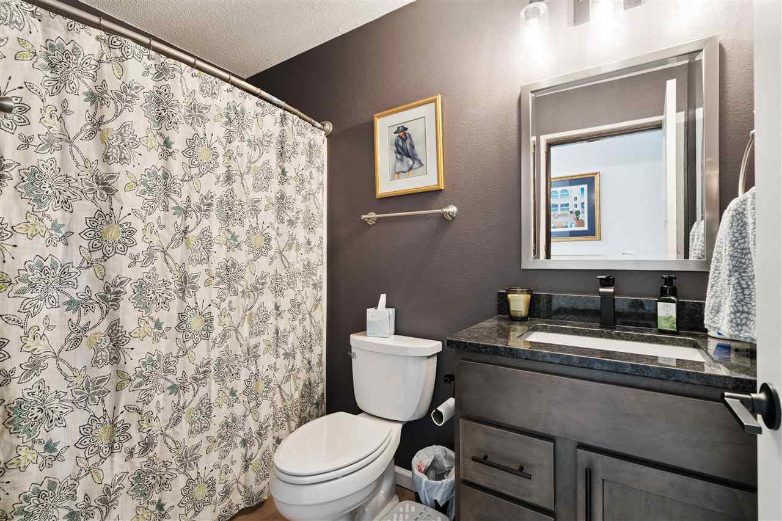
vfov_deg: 73.7
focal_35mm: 16
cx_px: 391
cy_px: 260
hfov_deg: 96.7
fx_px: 347
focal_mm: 16
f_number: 10
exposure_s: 1/1.25
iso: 400
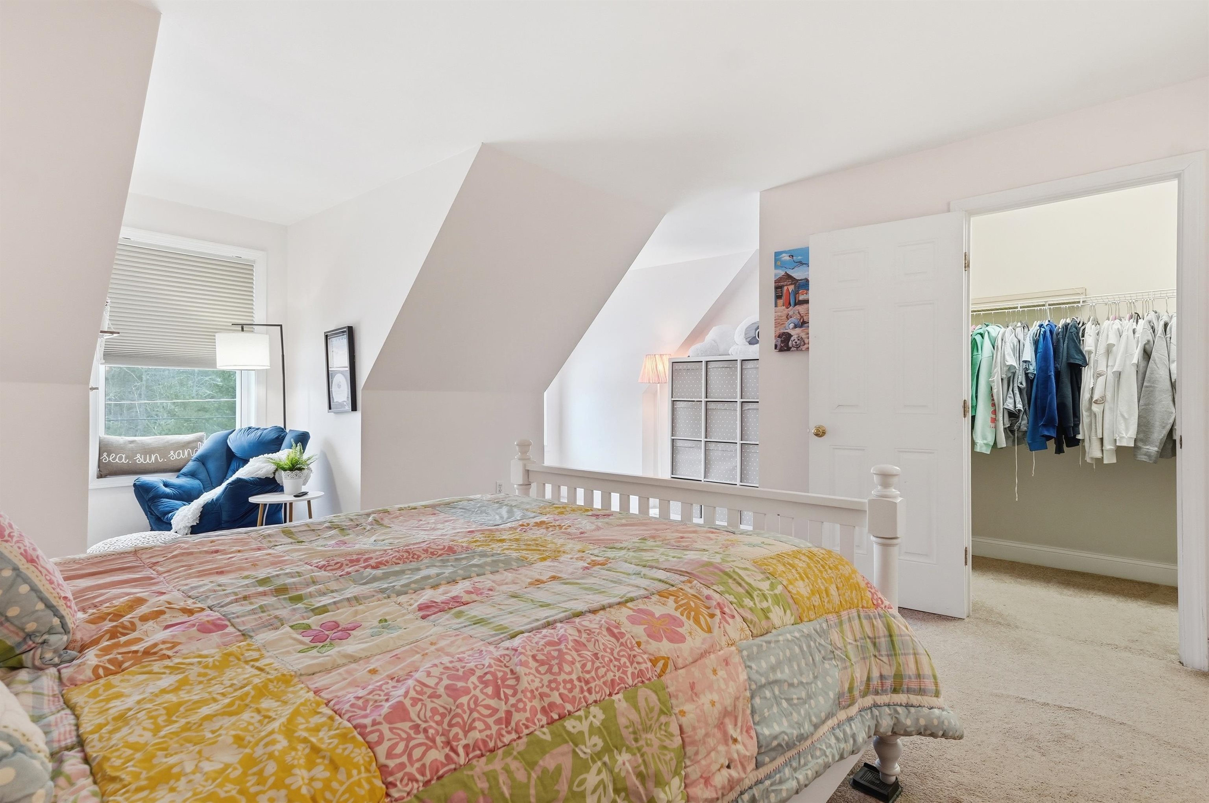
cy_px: 402
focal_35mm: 16
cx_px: 604
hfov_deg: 95.0
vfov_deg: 71.9
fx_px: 554
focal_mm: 11
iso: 800
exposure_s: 1/320
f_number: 7.1
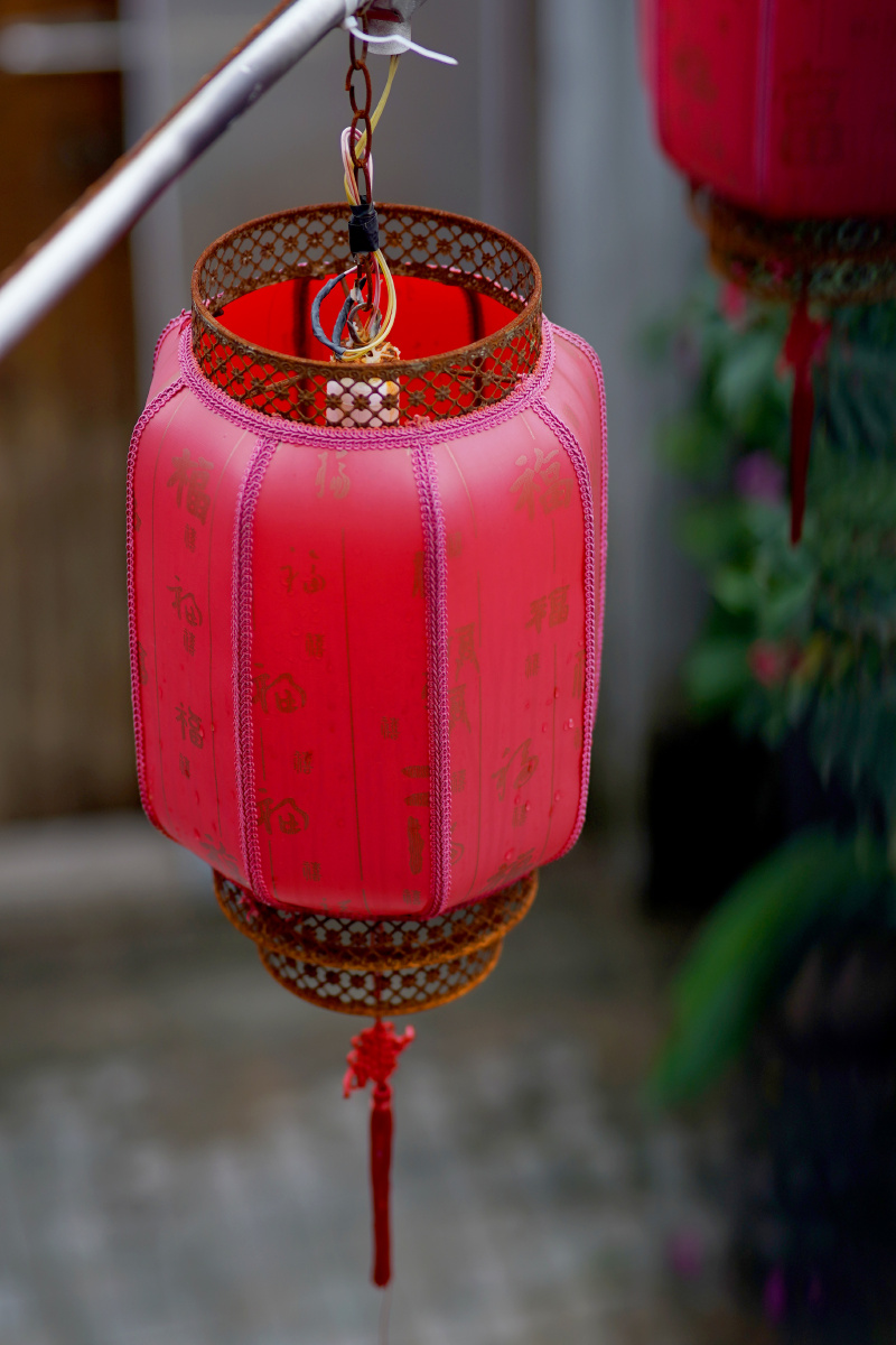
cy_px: 672
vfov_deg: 16.1
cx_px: 448
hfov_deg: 10.8
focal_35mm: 127
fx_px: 4741
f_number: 1.8
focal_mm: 85
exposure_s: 1/200
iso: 100
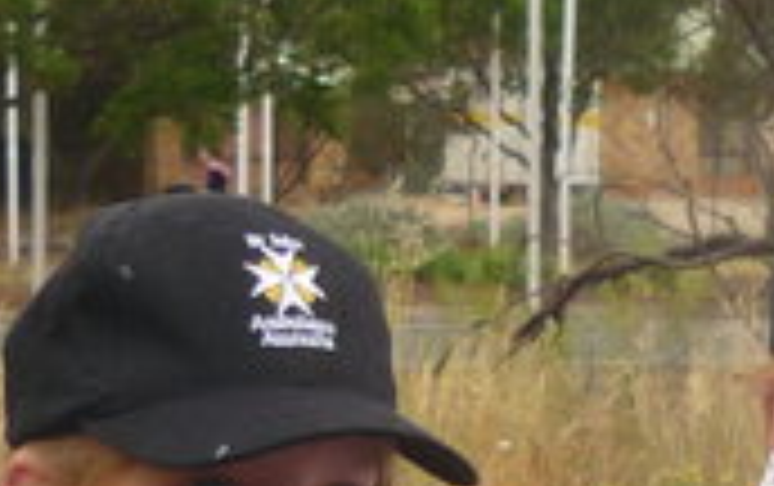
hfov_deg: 10.2
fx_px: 4288
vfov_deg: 6.3
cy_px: 1017
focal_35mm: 203
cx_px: 837
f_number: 2.8
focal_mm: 5.5
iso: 80
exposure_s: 1/250
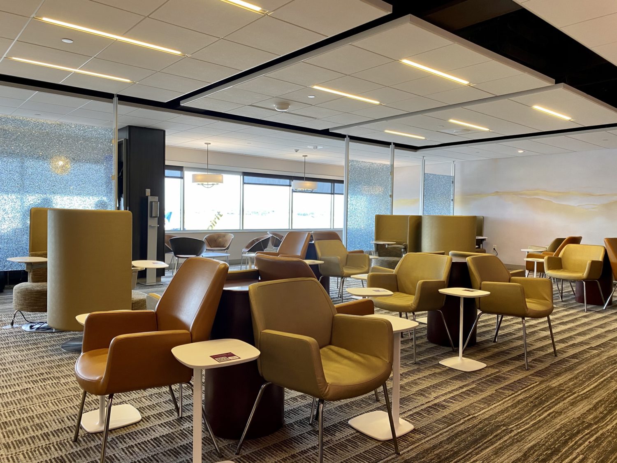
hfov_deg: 67.3
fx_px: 463
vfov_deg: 53.1
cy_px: 232
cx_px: 308
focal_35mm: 26
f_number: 1.8
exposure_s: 1/60
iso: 80
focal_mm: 4.25
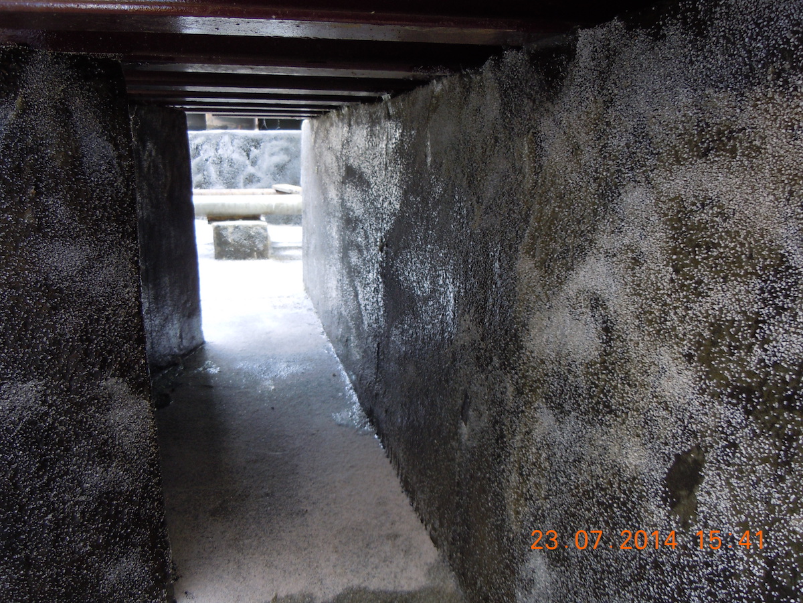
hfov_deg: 60.0
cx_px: 402
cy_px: 302
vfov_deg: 46.8
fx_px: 696
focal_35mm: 30
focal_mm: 5.4
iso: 160
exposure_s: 1/60
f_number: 3.5
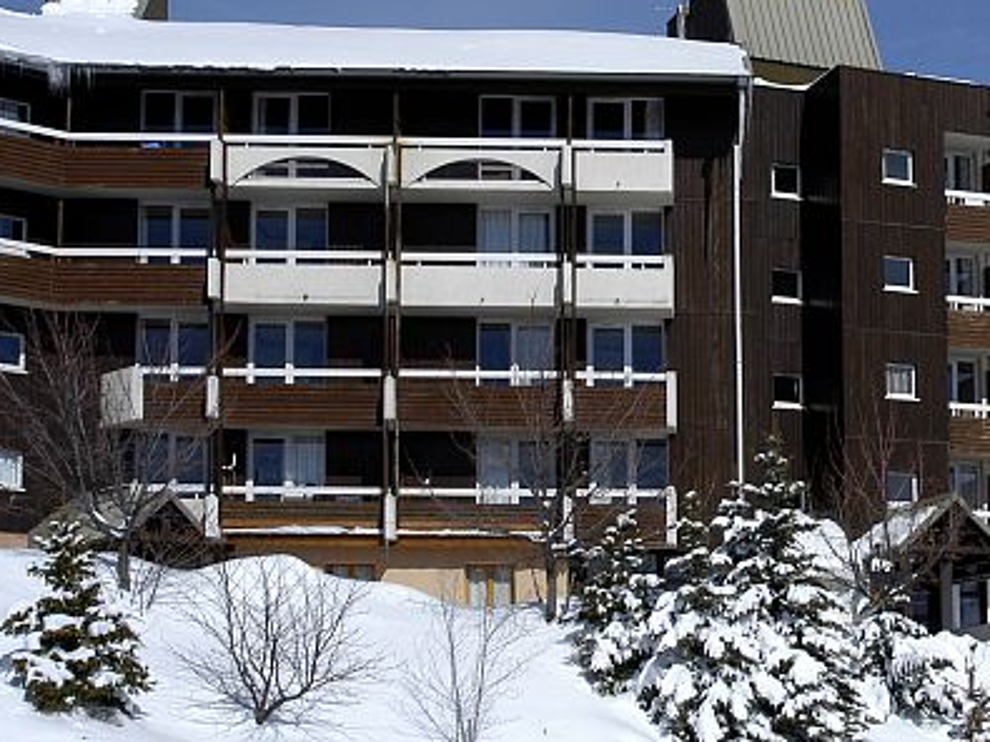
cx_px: 950
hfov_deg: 26.5
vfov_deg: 20.8
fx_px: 2001
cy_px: 163
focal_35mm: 70
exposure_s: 1/800
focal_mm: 24
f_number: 9
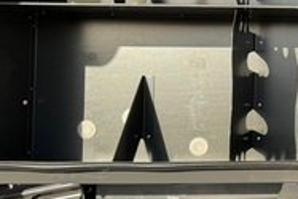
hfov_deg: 22.6
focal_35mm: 80
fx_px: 663
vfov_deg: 17.0
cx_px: 389
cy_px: 43
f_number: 1.78
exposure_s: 1/1139
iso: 80
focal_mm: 6.76
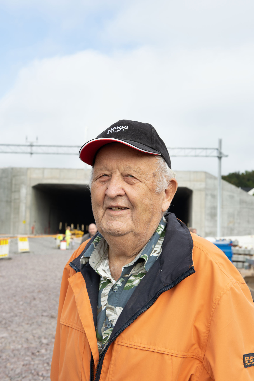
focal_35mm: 55
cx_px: 127
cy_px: 190
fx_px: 582
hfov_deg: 24.6
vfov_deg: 36.2
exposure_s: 1/160
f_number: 9
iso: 200
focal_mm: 55
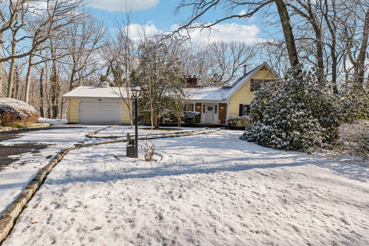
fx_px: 195
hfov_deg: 86.9
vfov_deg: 64.5
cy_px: 123
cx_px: 184
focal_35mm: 19
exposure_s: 1/640
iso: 500
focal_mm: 19
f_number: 14
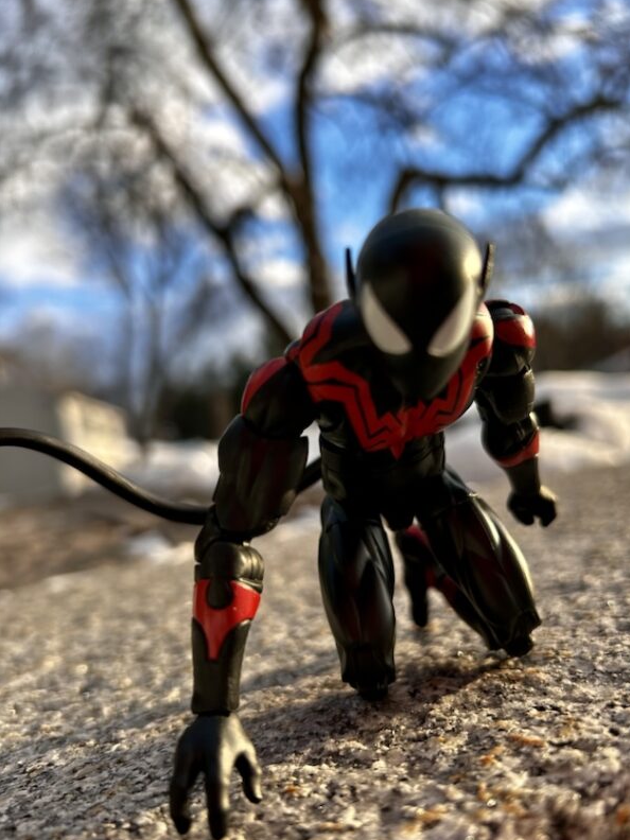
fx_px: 679
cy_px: 447
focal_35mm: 28
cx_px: 337
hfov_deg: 49.7
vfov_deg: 63.4
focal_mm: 5.7
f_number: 1.5
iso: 50
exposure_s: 1/833
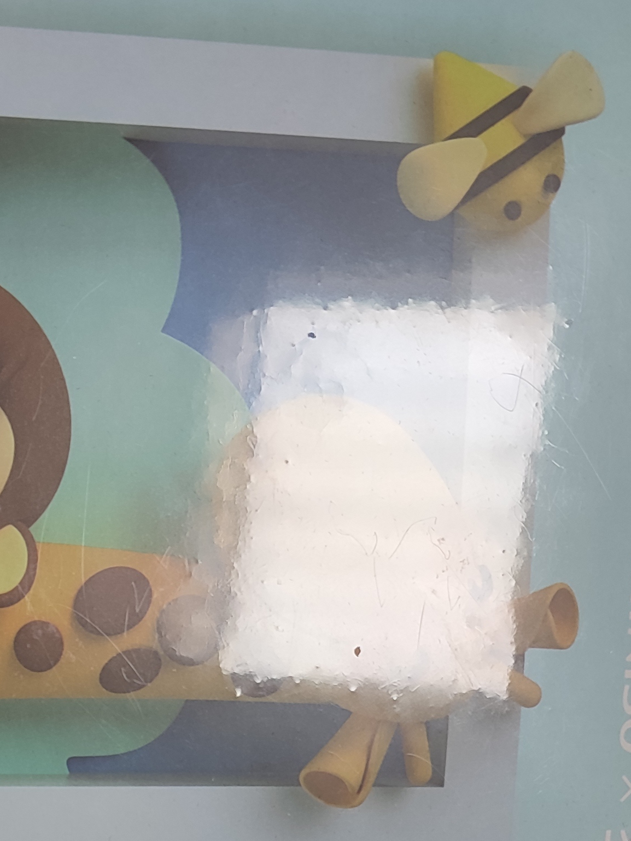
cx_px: 11
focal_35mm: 65
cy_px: 1078
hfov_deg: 21.8
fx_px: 1579
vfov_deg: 25.8
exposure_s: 1/33
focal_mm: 5.96
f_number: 1.75
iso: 131
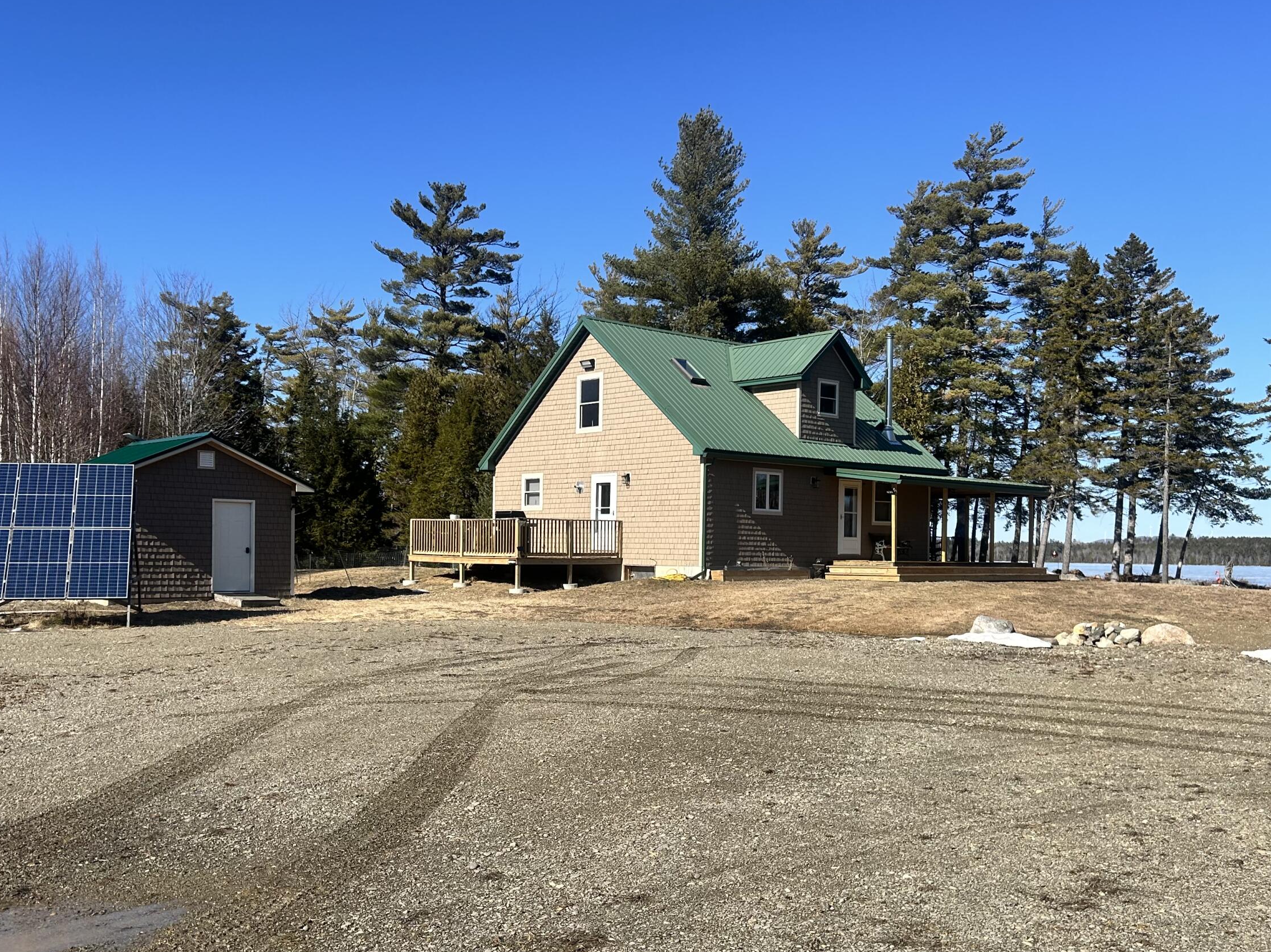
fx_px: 1285
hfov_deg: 52.5
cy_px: 553
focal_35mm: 35
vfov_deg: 40.6
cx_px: 558
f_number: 1.5
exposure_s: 1/3968
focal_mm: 5.7
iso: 50
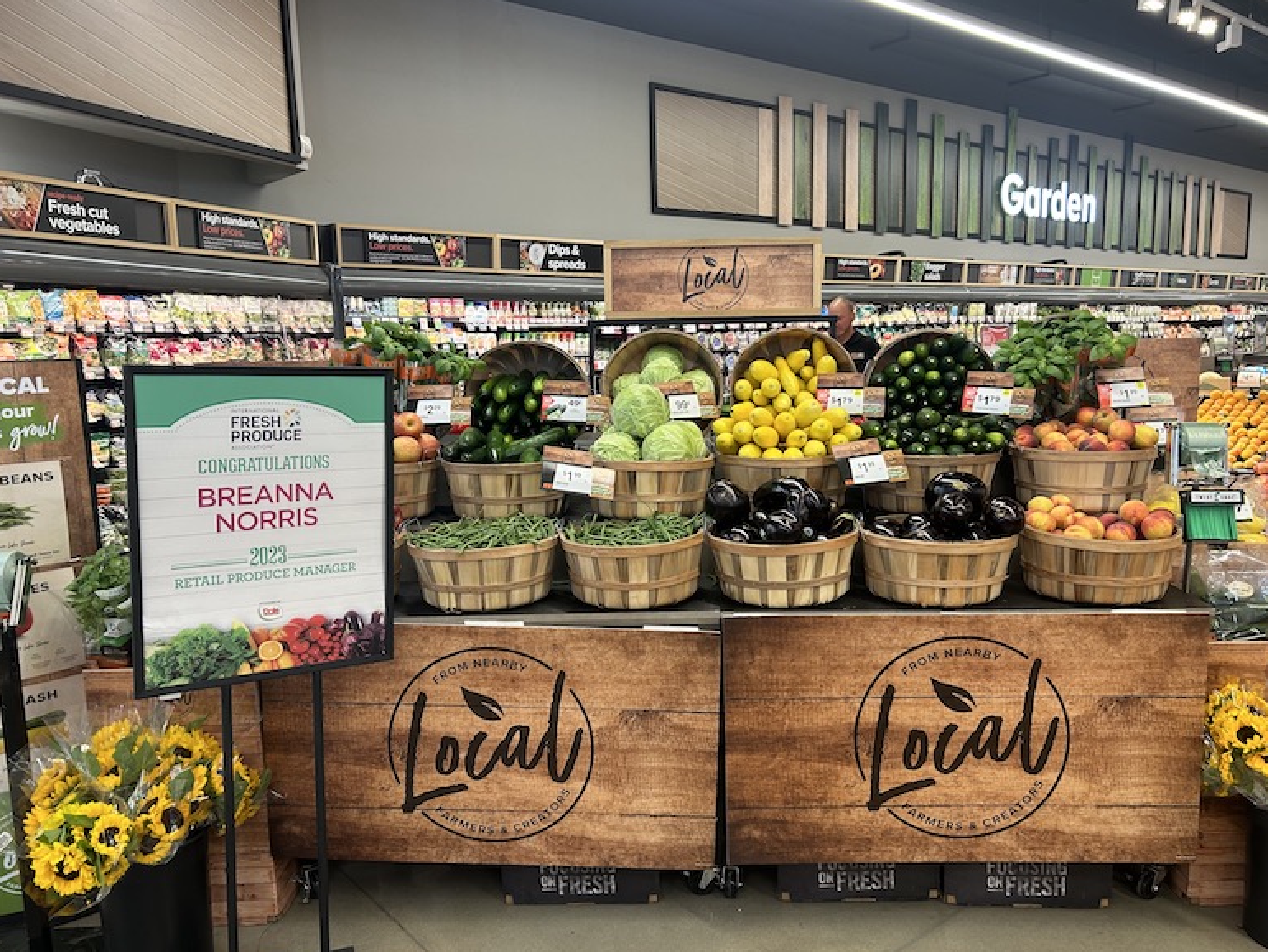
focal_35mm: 27
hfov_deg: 65.3
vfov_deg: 51.4
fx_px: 989
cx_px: 654
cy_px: 484
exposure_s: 1/60
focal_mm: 5.7
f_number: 1.5
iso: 80
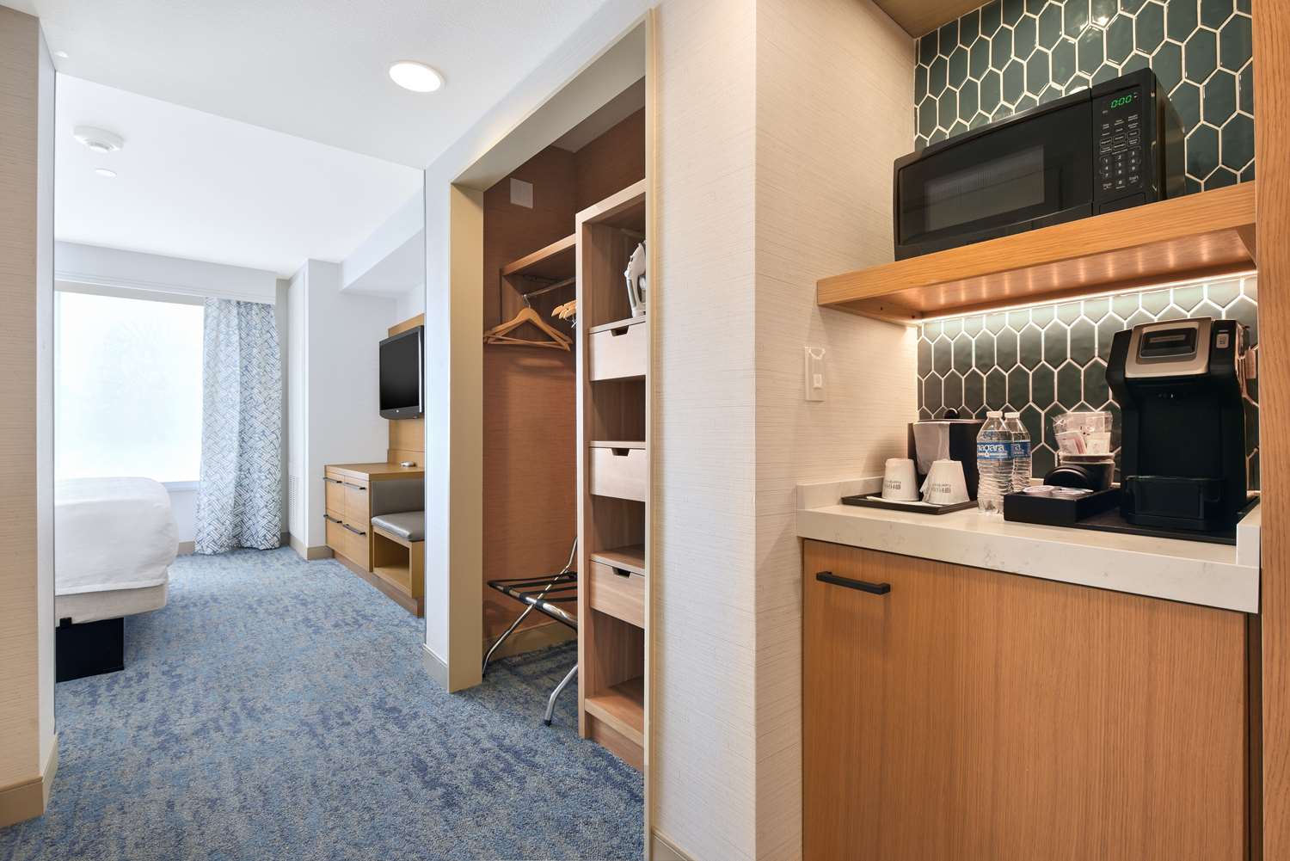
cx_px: 645
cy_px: 430
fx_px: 609
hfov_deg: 93.3
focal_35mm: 17
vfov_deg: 70.5
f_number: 9
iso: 320
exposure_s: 1/10
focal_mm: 17
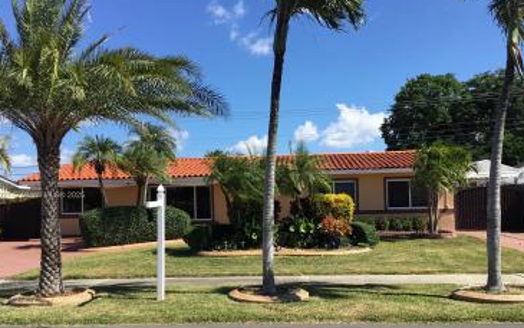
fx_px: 514
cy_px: 196
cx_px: 257
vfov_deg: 35.2
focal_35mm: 36
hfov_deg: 54.0
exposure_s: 1/1116
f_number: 2.4
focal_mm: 3.3
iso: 25
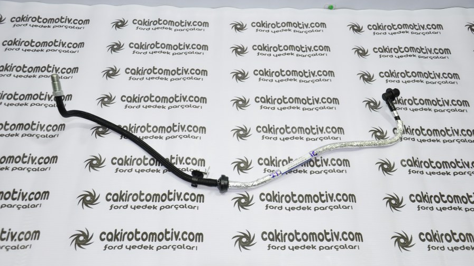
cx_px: 238
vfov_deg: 29.0
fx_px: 515
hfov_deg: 49.4
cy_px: 152
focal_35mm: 41
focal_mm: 26
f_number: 4.5
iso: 200
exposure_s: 1/40
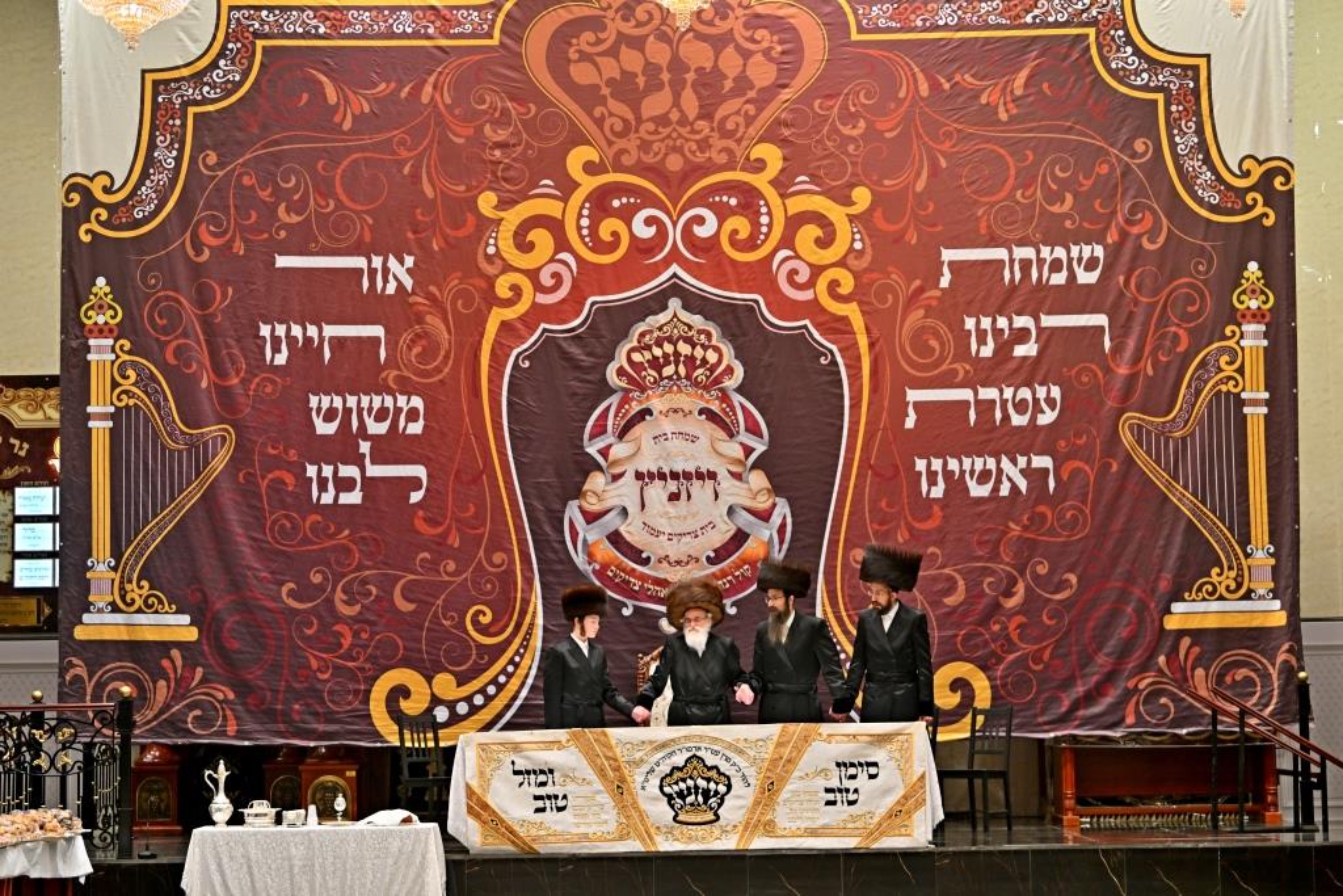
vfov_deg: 19.5
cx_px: 672
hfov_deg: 28.8
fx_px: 2612
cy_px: 448
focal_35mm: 70
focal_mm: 70
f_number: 2.8
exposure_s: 1/320
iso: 200
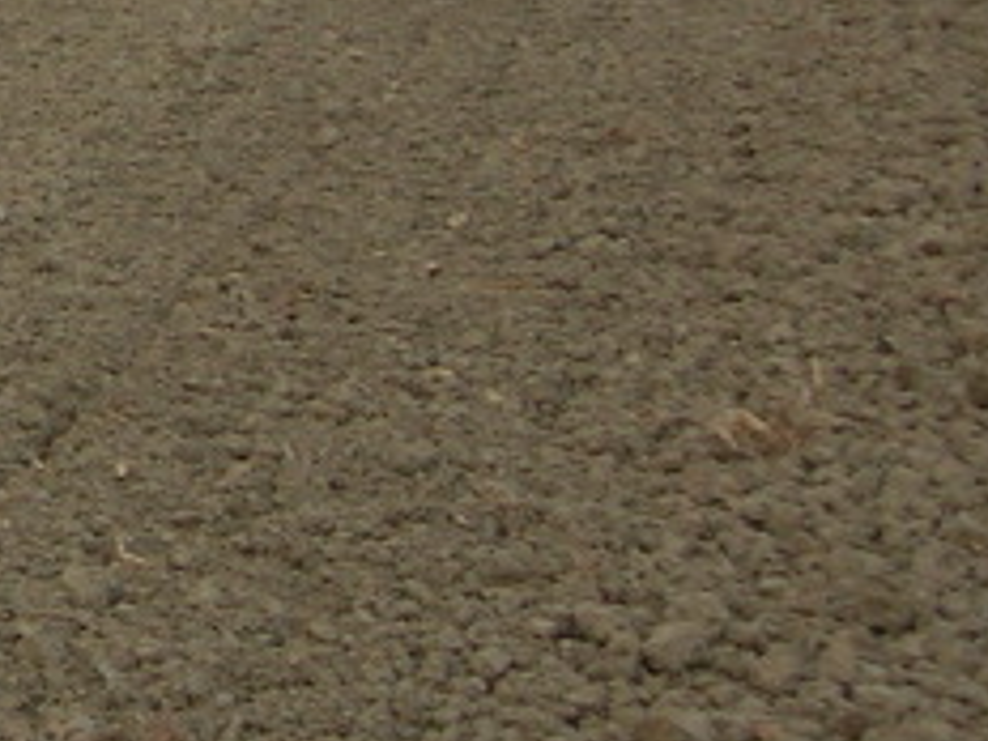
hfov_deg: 10.9
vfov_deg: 8.6
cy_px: -383
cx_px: -899
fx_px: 4795
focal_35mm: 168
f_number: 2.8
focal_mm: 7.8
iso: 64
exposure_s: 1/64.5
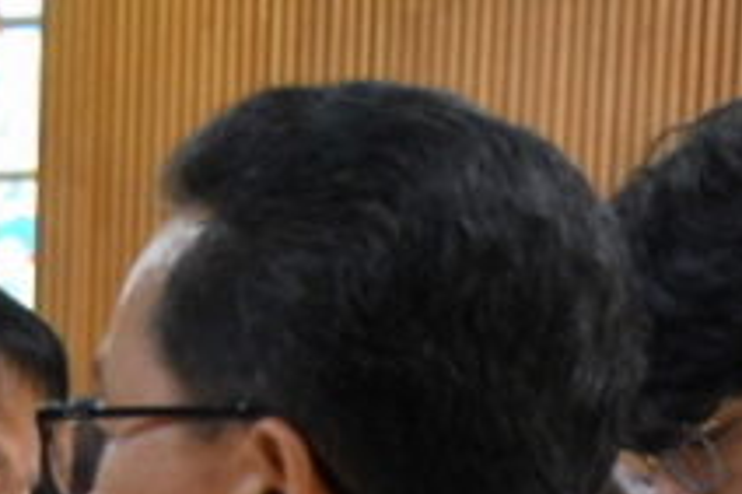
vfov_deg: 10.3
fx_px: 2616
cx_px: 86
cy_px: 836
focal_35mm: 127
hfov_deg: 16.0
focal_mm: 22
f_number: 3.8
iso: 1600
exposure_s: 1/125
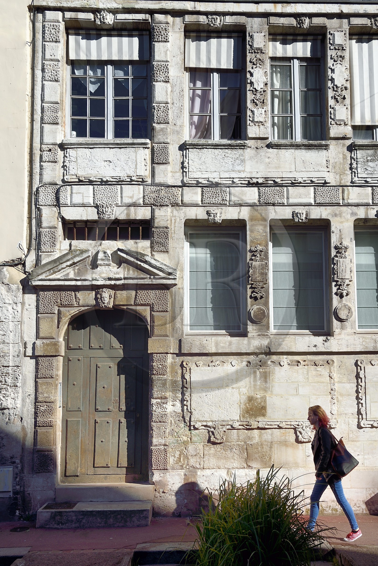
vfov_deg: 55.8
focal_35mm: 34
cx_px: 189
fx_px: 535
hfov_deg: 38.9
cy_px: 283
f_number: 10
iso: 200
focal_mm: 34
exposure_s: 1/320
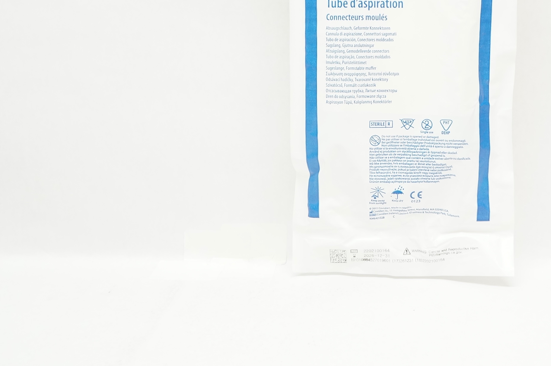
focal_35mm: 52
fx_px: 795
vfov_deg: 25.5
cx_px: 403
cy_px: 74
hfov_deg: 37.4
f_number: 6.3
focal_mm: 18
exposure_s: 1/60
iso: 800
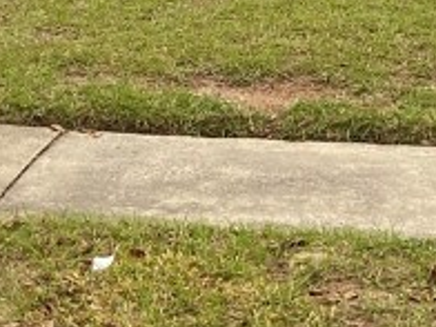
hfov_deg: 14.5
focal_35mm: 136
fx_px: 1713
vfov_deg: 10.1
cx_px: 194
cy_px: -334
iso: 50
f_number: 1.8
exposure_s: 1/122
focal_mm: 4.25
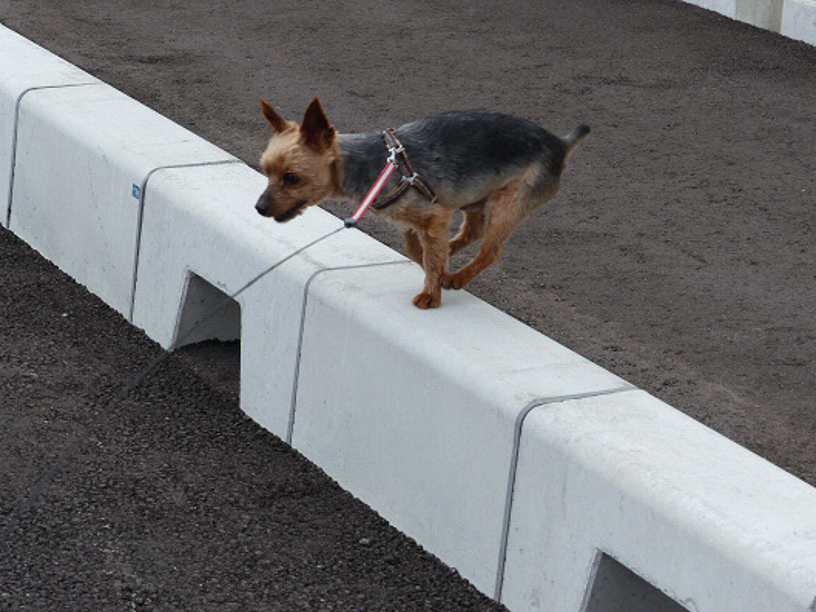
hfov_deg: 17.0
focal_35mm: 116
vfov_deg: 12.8
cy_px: 306
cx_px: 408
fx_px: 2735
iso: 100
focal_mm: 20.9
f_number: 4
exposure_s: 1/500
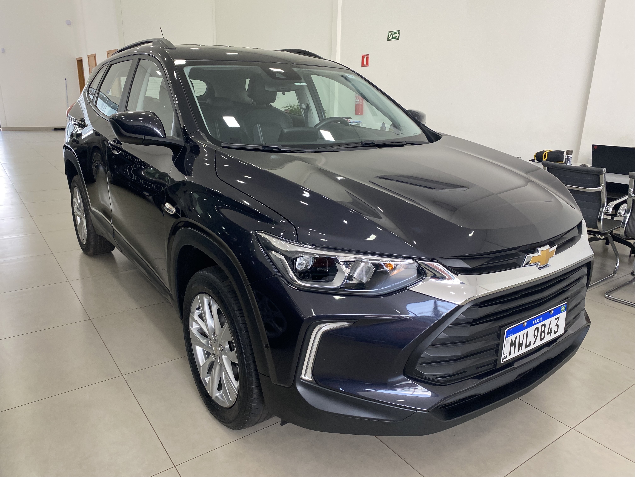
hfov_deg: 67.3
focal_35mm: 26
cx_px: 318
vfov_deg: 53.1
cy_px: 238
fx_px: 477
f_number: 1.8
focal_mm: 4.25
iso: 125
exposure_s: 1/100
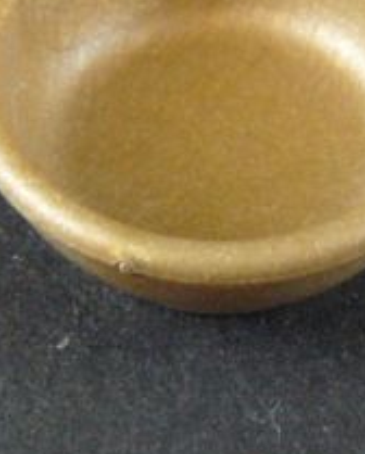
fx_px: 2693
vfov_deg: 9.6
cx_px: 278
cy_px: 64
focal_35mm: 200
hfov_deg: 7.7
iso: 400
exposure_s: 1/30
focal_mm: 8.7
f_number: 4
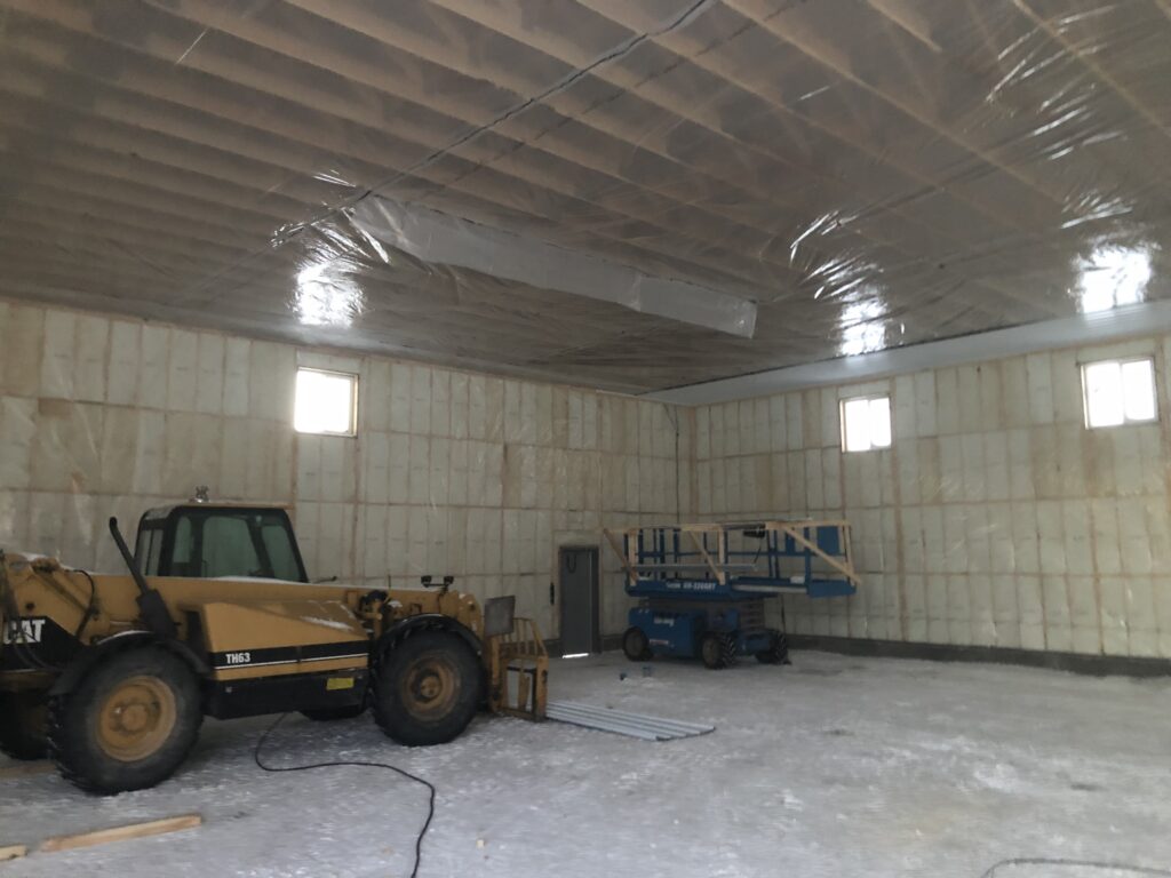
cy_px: 439
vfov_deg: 49.7
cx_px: 586
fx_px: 947
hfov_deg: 63.4
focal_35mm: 28
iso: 100
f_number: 1.8
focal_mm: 3.99
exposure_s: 1/4
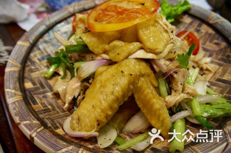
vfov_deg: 36.8
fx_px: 231
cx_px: 116
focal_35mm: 36
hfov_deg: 53.2
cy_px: 76
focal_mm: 24
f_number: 5.6
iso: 1600
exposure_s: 1/25
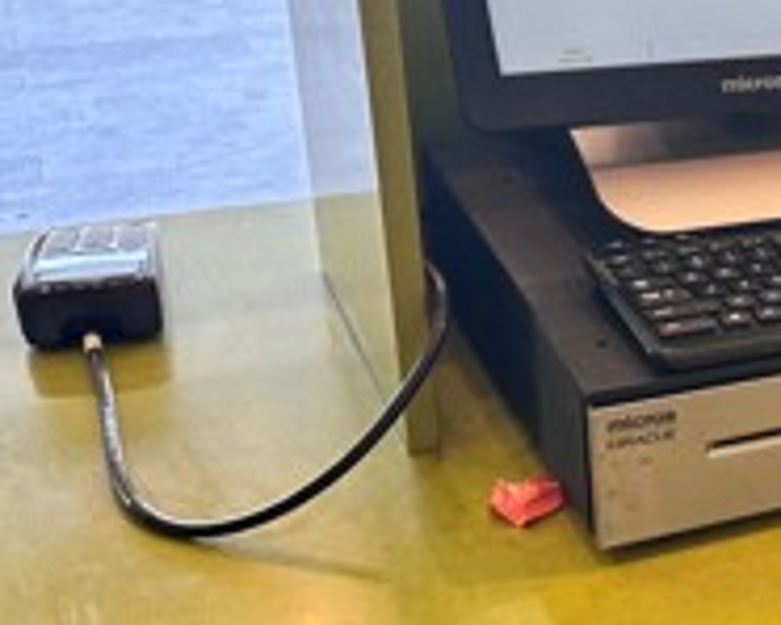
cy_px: 281
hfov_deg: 20.2
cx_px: 1268
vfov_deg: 19.9
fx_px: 1781
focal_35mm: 77
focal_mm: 6.86
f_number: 1.78
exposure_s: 1/139
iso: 100
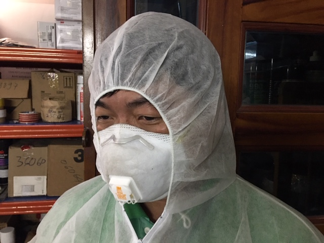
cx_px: 162
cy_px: 122
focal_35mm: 29
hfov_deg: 61.7
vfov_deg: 48.2
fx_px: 271
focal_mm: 4.15
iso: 125
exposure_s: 1/8
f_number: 2.2
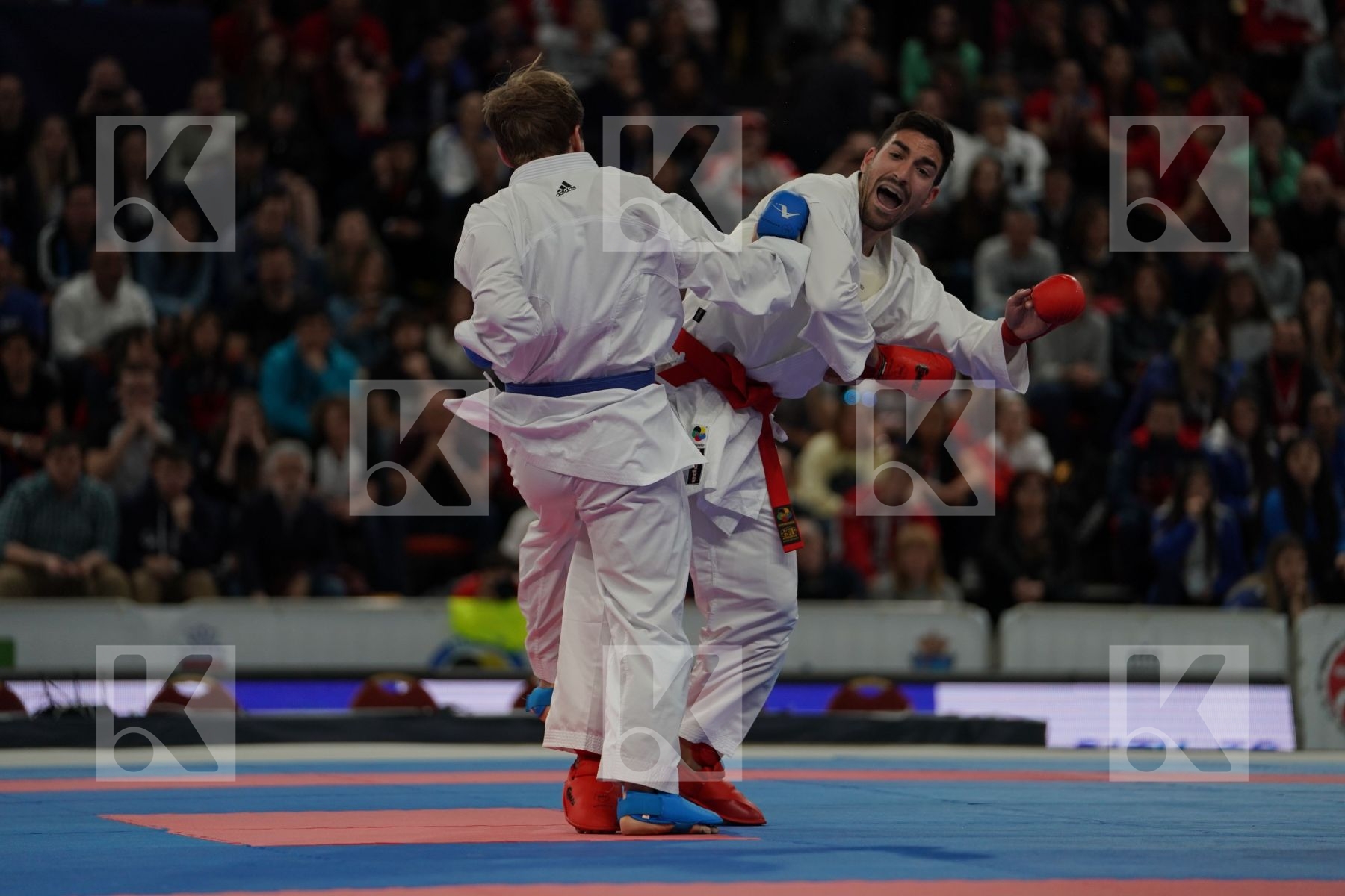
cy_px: 448
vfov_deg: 8.6
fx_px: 5940
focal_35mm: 159
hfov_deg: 12.9
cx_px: 672
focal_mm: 159
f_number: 2.8
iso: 800
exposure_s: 1/1000
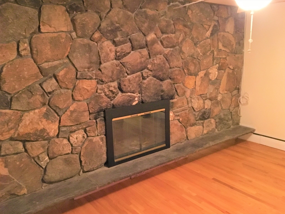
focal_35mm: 29
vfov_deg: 48.2
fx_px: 239
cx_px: 142
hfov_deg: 61.7
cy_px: 107
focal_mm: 4.15
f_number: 2.2
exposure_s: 1/15
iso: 640
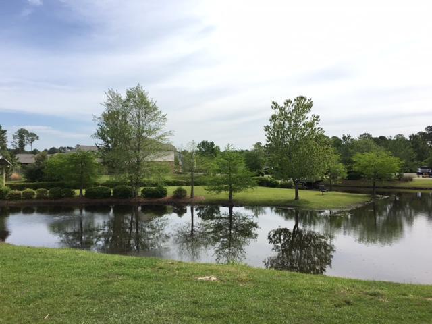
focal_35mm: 29
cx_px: 216
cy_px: 162
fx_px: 362
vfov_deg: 48.2
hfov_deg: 61.7
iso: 25
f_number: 2.2
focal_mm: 4.15
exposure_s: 1/1012
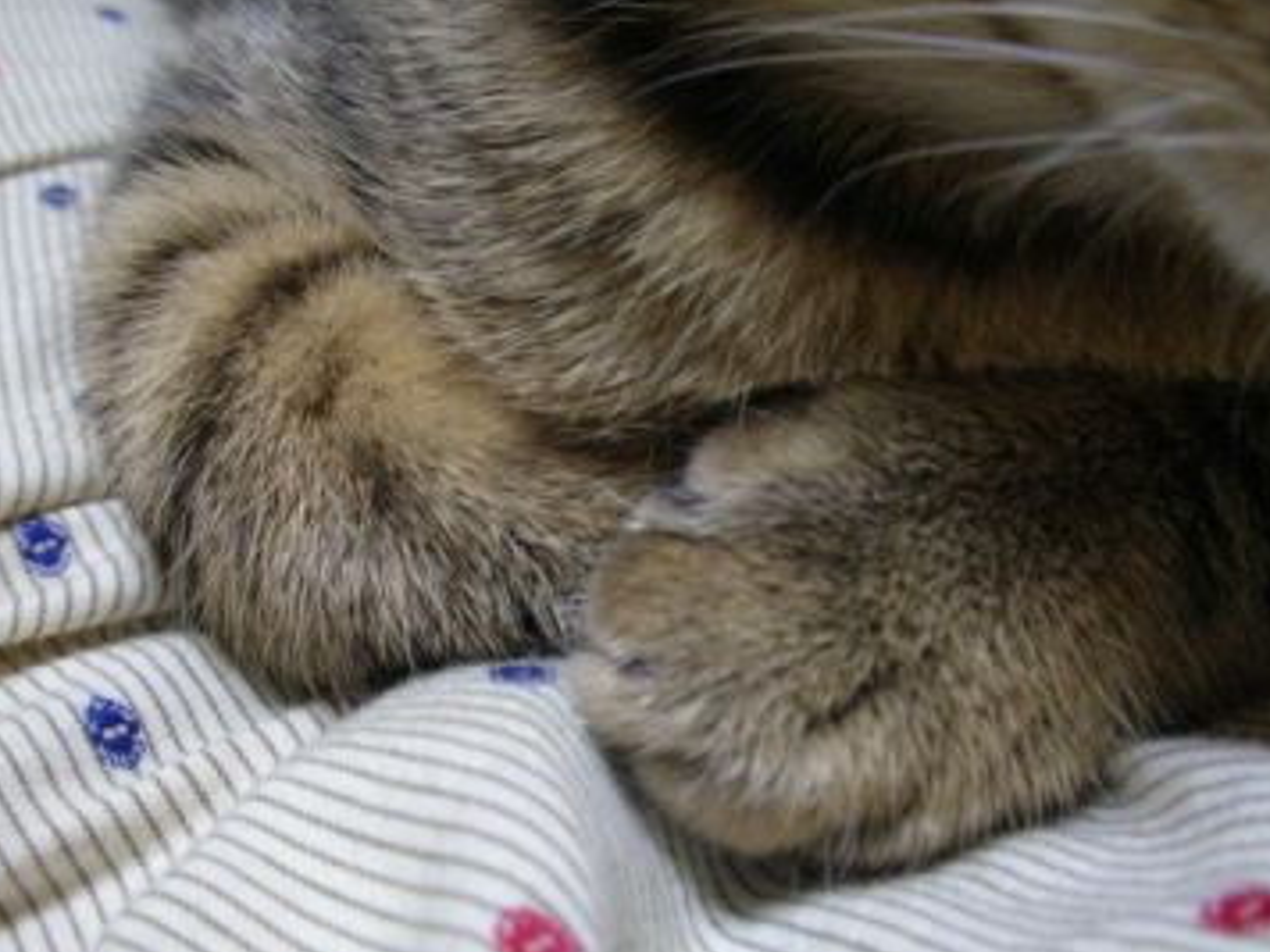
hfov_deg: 42.9
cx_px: 617
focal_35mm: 44
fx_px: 1614
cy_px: 467
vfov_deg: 32.9
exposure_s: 1/14.2
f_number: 3
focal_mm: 5.8
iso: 400
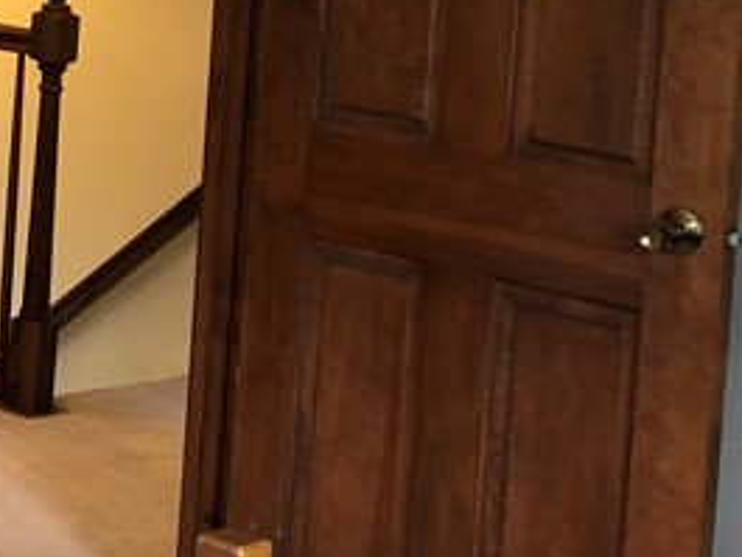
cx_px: -602
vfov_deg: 13.4
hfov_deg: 15.6
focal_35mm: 108
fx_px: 2316
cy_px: -104
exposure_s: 1/20
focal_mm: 3.99
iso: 40
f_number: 1.8
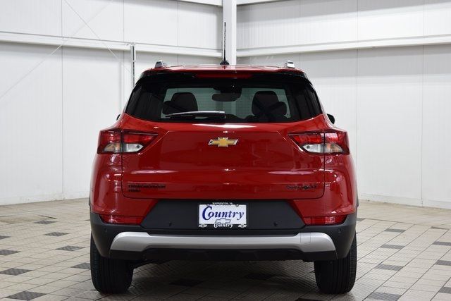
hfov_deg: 31.9
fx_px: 789
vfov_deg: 21.6
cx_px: 226
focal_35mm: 63
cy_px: 150
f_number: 6.3
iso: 450
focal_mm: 42
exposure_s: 1/15
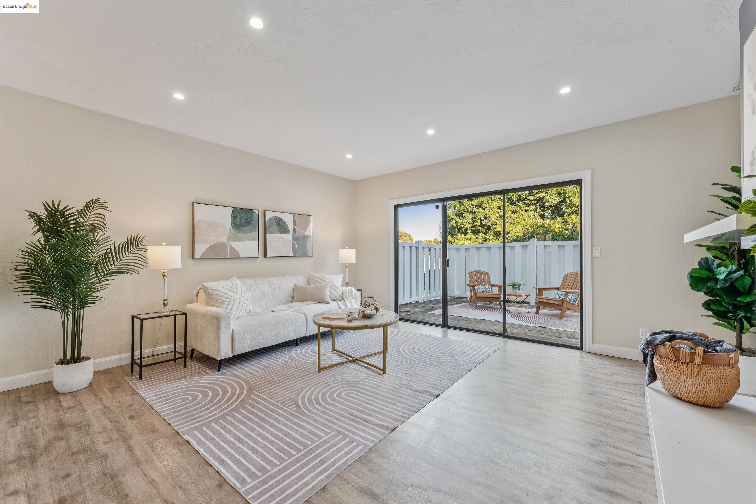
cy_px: 252
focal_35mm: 14
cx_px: 378
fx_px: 294
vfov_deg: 81.2
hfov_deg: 104.3
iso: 125
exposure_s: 1/13
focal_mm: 14
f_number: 8
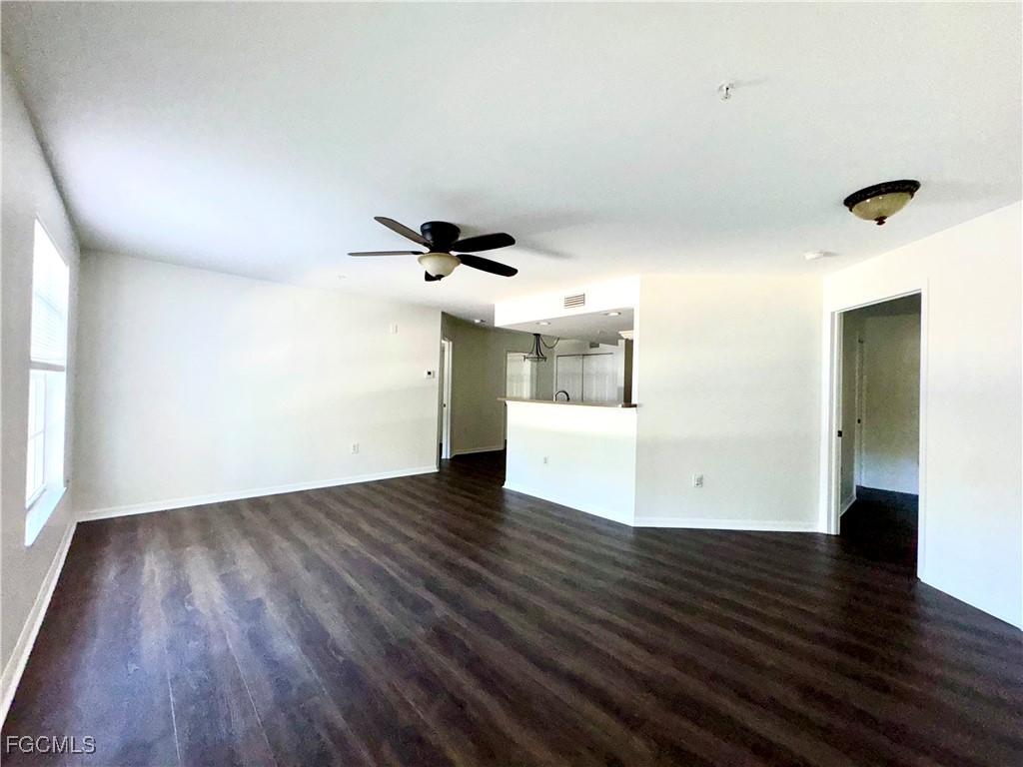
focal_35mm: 14
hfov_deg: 102.1
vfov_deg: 85.7
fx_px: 414
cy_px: 384
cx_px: 512
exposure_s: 1/86
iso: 160
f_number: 2.2
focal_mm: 2.22
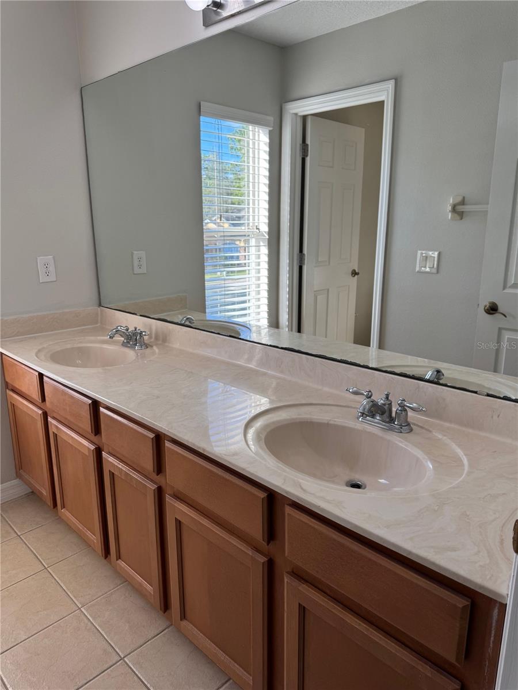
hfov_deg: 56.8
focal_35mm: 24
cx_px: 259
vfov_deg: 71.6
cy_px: 345
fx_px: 479
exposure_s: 1/317
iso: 80
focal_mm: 6.76
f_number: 1.78
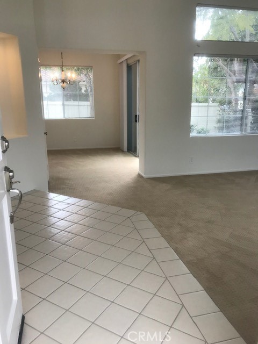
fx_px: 278
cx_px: 129
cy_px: 172
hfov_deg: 49.7
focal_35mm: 28
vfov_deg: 63.4
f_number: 1.8
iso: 32
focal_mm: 3.99
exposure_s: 1/120
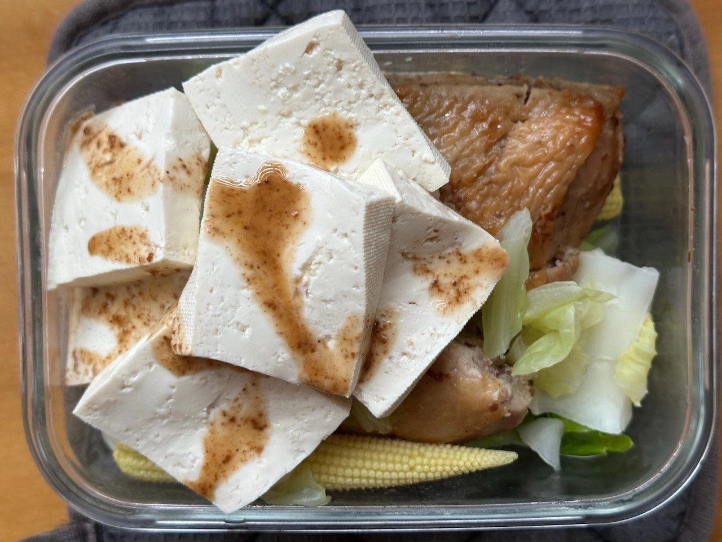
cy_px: 271
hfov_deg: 39.7
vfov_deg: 30.3
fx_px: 1001
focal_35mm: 48
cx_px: 361
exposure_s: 1/60
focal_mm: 6.9
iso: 200
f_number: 1.8
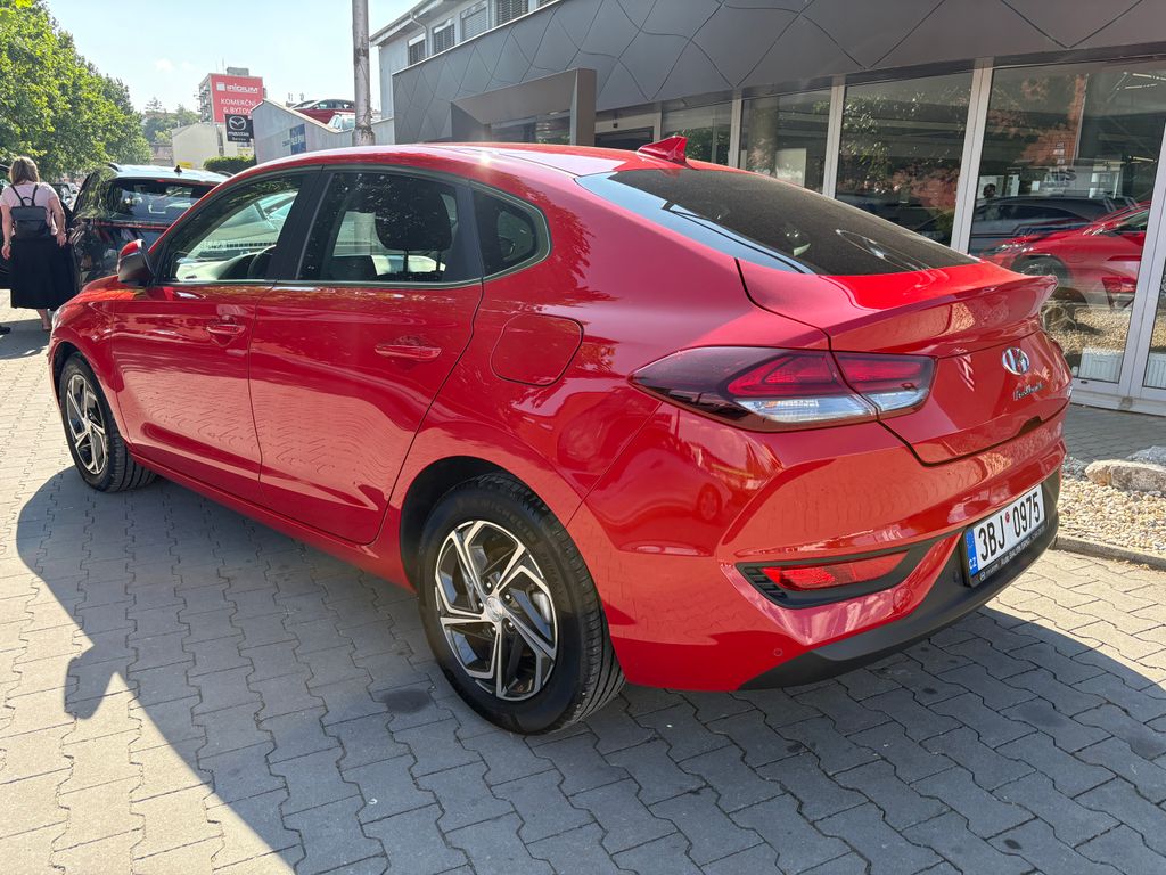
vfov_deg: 53.1
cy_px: 438
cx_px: 583
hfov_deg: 67.3
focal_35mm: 26
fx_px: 876
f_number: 1.6
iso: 64
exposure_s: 1/920
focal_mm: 5.96
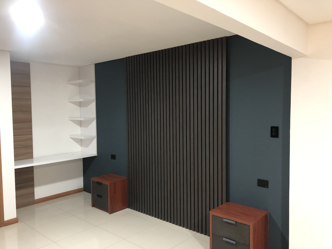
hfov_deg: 63.4
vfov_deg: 49.7
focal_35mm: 28
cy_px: 124
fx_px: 269
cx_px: 166
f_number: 1.8
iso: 100
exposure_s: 1/9
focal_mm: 3.99
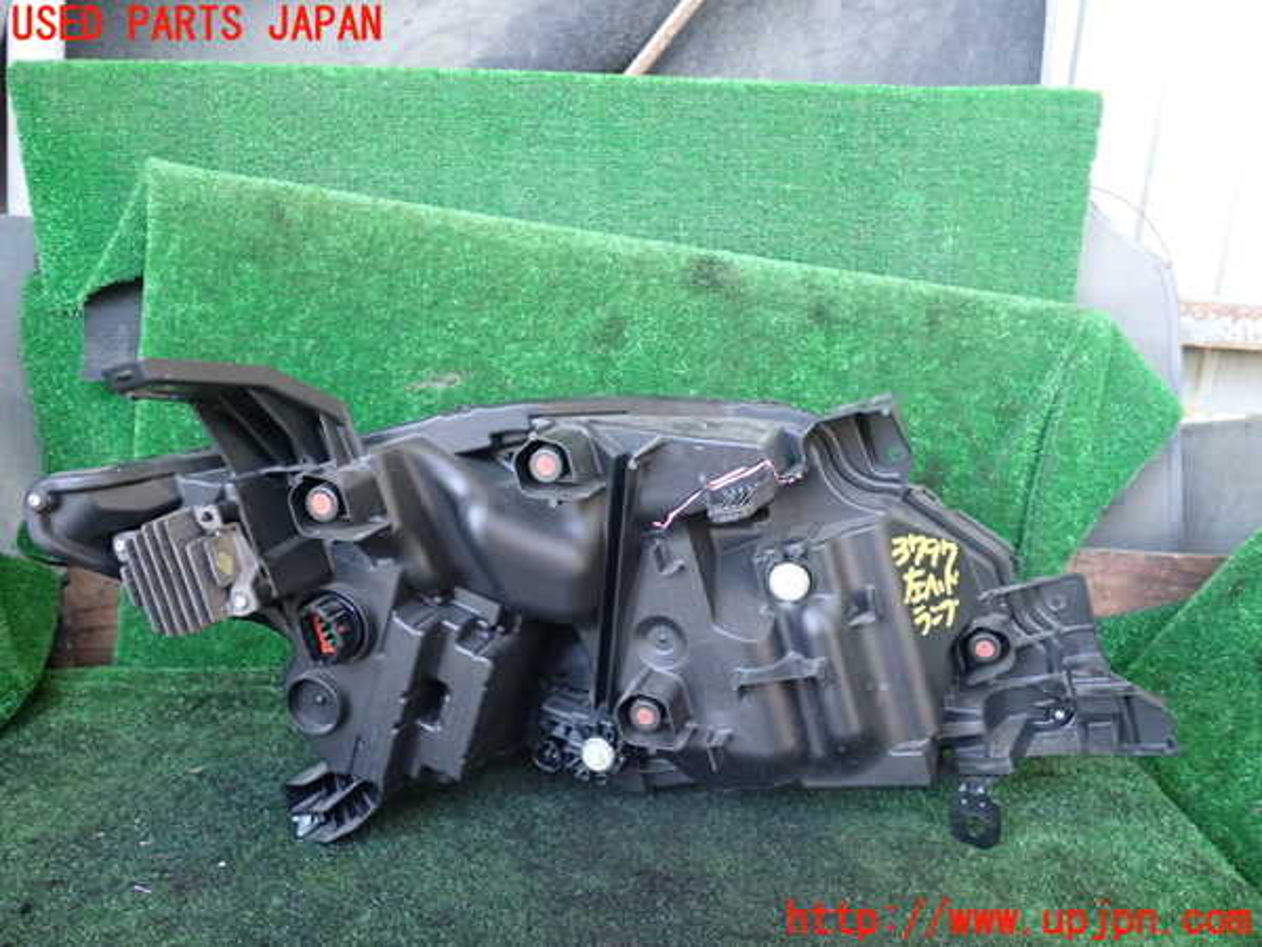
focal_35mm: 30
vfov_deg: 46.8
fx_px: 1094
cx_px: 631
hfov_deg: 60.0
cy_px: 474
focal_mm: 5.4
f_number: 2.3
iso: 200
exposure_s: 1/30
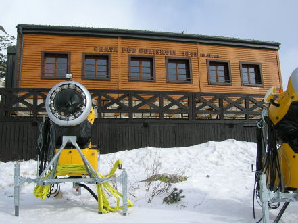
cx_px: 151
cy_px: 112
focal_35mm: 37
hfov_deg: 50.2
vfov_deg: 38.6
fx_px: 318
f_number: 4.9
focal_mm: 5.7
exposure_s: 1/414
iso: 50
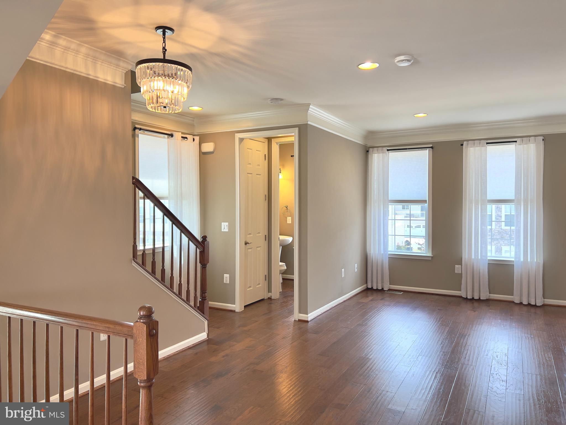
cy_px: 212
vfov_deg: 53.1
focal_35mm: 26
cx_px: 283
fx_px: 425
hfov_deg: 67.3
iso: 50
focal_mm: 5.7
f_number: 1.5
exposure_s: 1/158
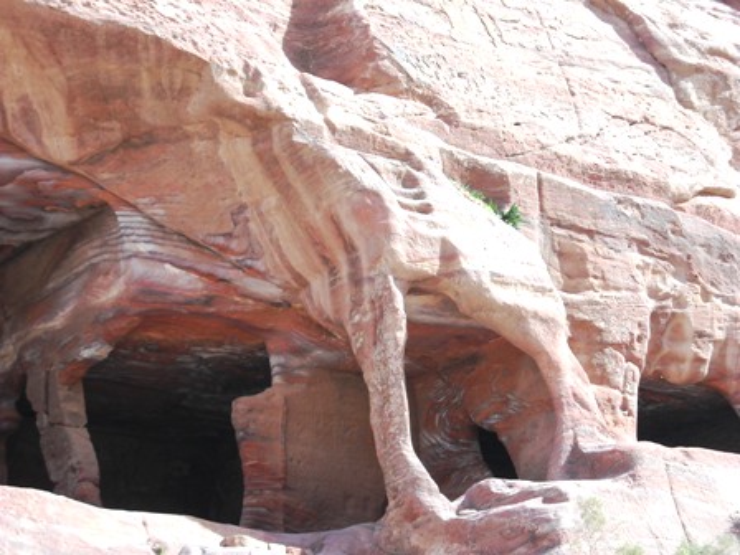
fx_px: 2245
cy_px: 278
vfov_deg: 14.1
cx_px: 370
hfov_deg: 18.7
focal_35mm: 105
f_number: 4.7
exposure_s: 1/250
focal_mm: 17.1
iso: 129
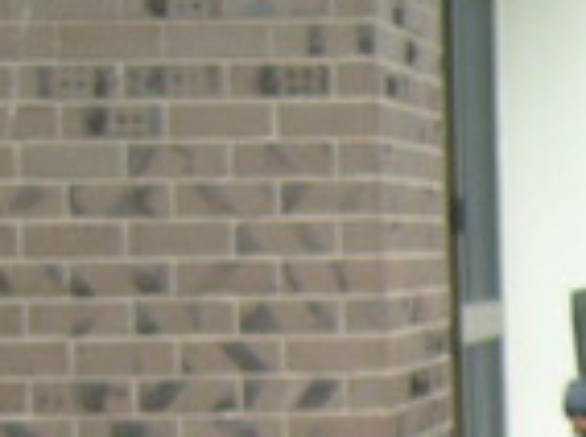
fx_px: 2670
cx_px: 1052
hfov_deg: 11.6
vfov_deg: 9.2
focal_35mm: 158
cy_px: 532
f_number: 2.8
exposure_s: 1/50
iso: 50
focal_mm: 5.8
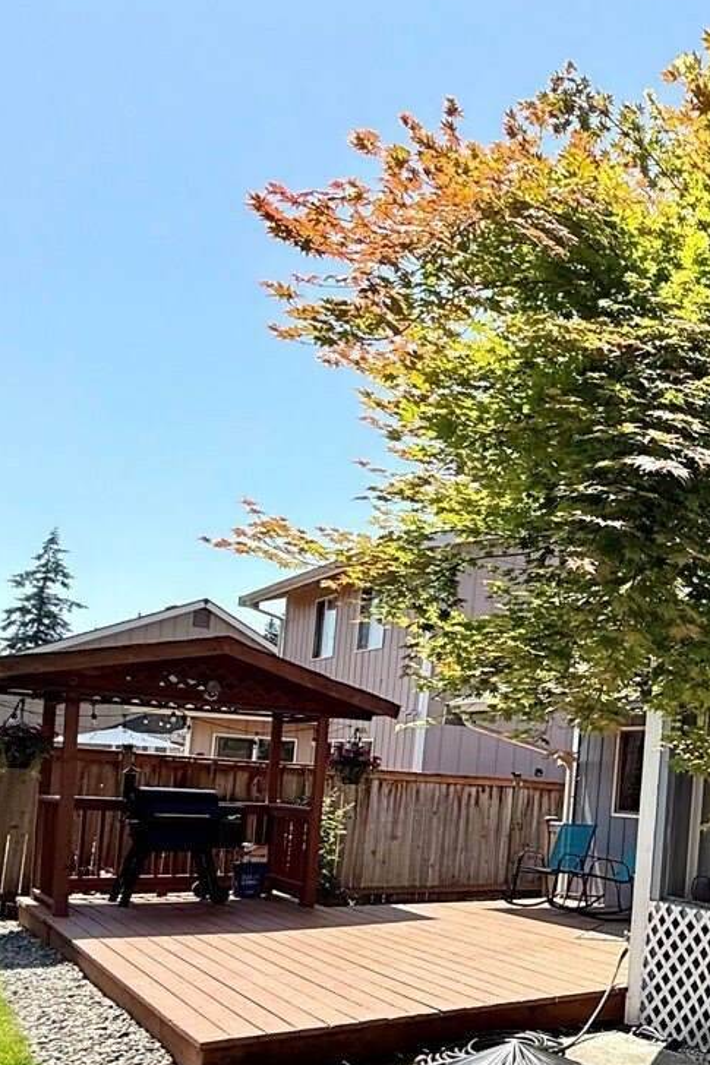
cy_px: 761
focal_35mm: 32
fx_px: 947
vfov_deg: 56.6
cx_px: 909
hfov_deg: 32.0
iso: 64
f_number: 2.2
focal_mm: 2.22
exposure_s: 1/596
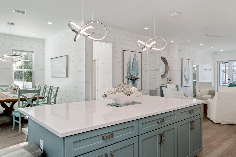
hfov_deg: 72.7
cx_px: 118
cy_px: 78
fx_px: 160
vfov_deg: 52.1
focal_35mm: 24
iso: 250
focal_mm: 24.5
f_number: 9
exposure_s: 1/40
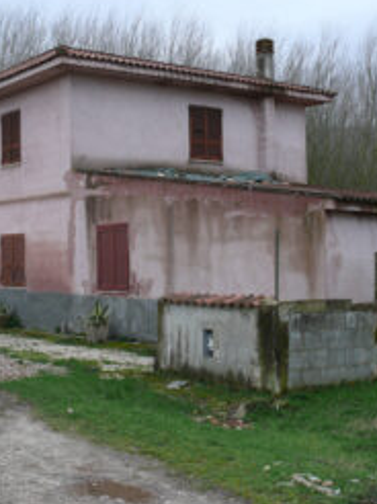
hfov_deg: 25.5
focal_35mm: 57
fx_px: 829
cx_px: 125
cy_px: 213
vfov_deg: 33.7
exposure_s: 1/80
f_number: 2.8
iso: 100
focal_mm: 7.5
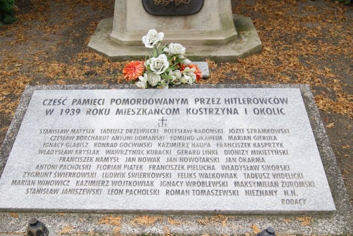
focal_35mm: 39
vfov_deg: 34.2
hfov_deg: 49.5
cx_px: 176
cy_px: 118
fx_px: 382
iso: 100
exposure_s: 1/60
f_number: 5.6
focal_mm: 26
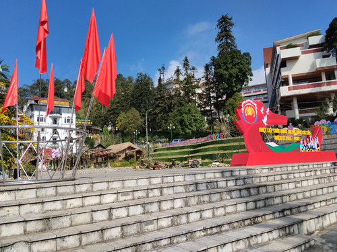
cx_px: 168
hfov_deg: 61.7
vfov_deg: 48.2
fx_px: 282
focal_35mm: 29
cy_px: 126
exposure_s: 1/2182
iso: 50
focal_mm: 4.22
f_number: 1.8
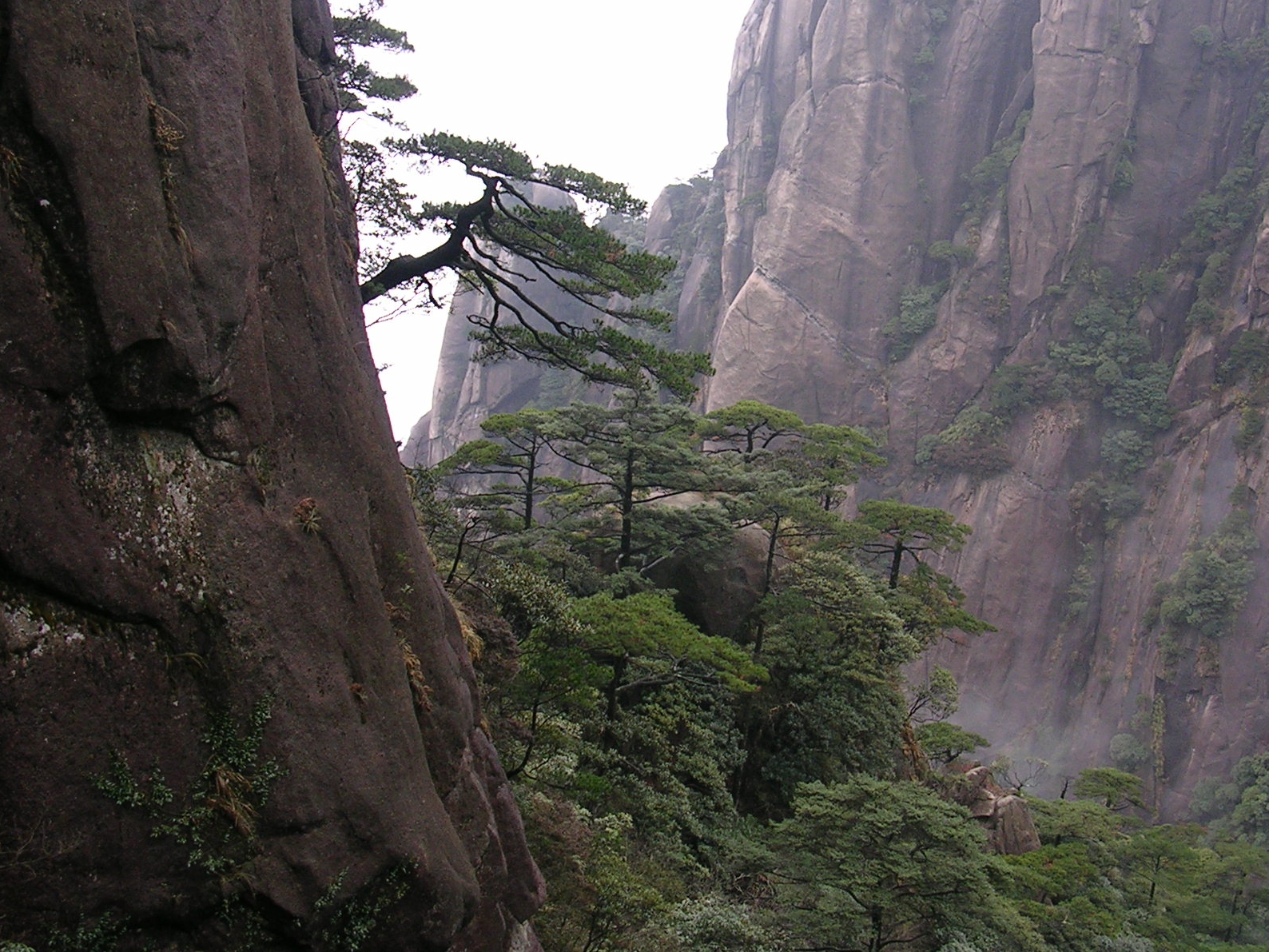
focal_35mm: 49
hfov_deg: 38.8
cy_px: 412
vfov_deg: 29.6
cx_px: 740
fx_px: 1796
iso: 50
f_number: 2.8
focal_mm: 5.8
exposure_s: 1/220
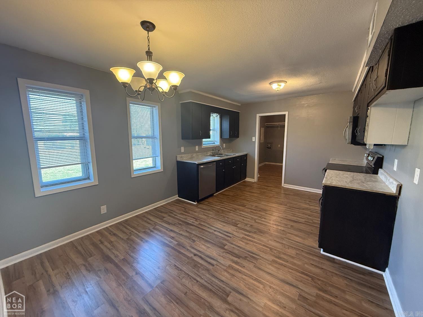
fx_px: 171
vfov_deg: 85.7
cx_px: 212
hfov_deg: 102.1
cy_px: 158
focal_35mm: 14
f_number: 2.2
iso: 500
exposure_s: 1/120
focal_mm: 2.22
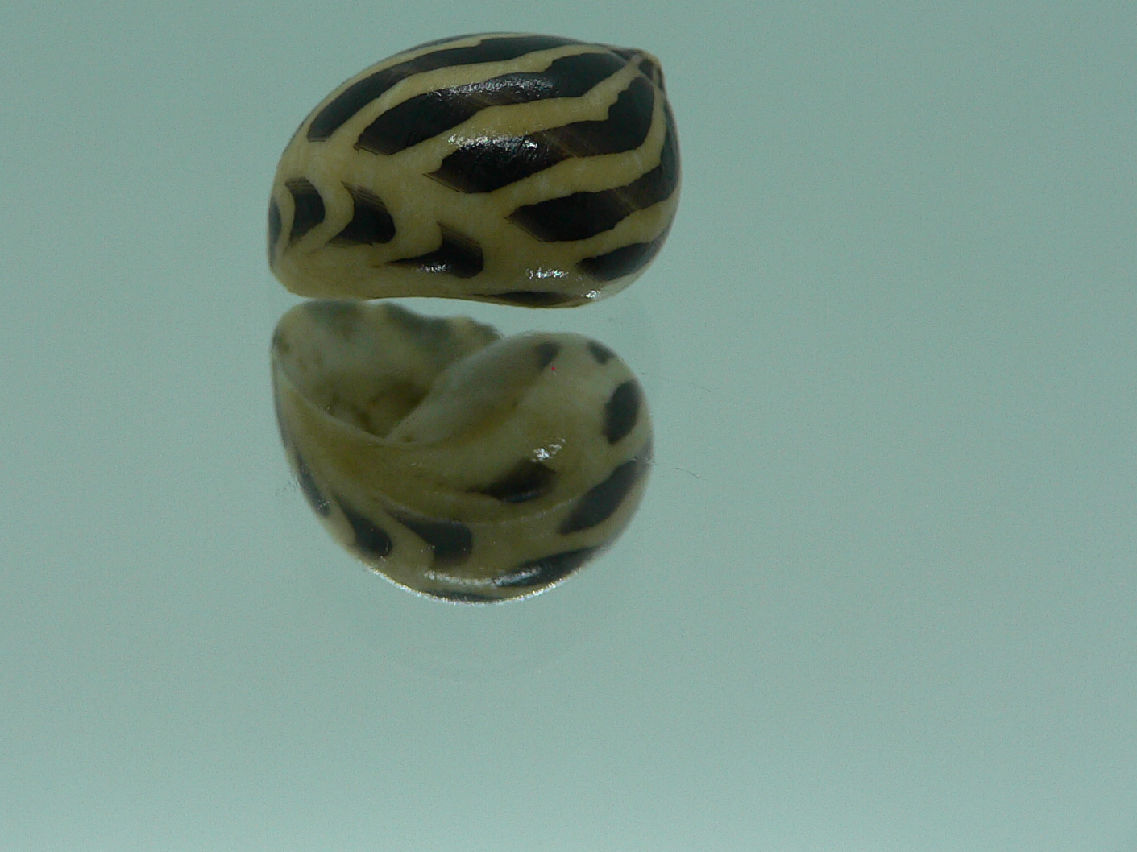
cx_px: 463
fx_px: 1642
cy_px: 249
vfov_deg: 28.8
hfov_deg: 38.1
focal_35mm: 50
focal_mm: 4.6
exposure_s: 1/80
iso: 80
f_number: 2.8
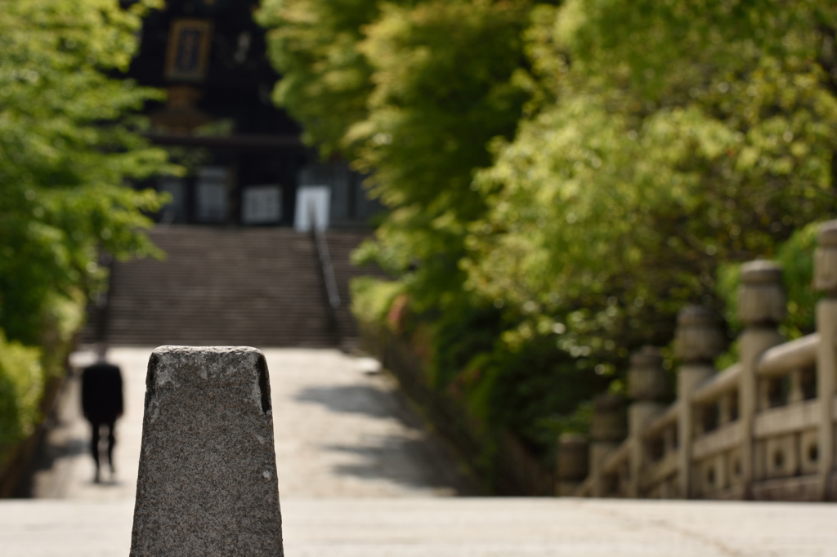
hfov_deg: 15.9
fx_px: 2998
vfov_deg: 10.6
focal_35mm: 129
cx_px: 418
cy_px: 278
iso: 110
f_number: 10
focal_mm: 86
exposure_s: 1/200
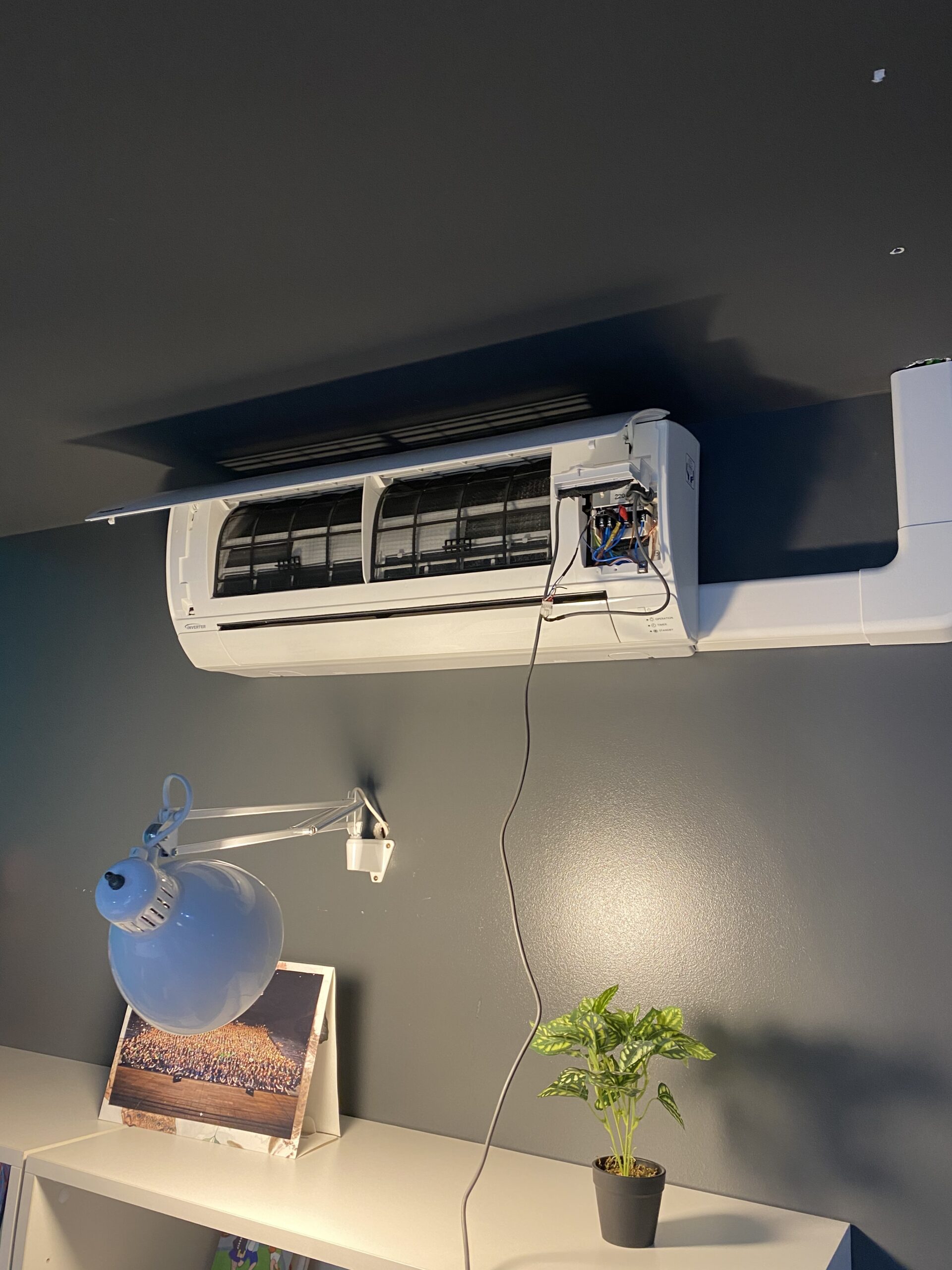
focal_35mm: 26
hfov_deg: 53.1
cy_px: 635
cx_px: 476
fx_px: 953
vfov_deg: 67.3
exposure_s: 1/50
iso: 160
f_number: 1.8
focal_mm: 4.25
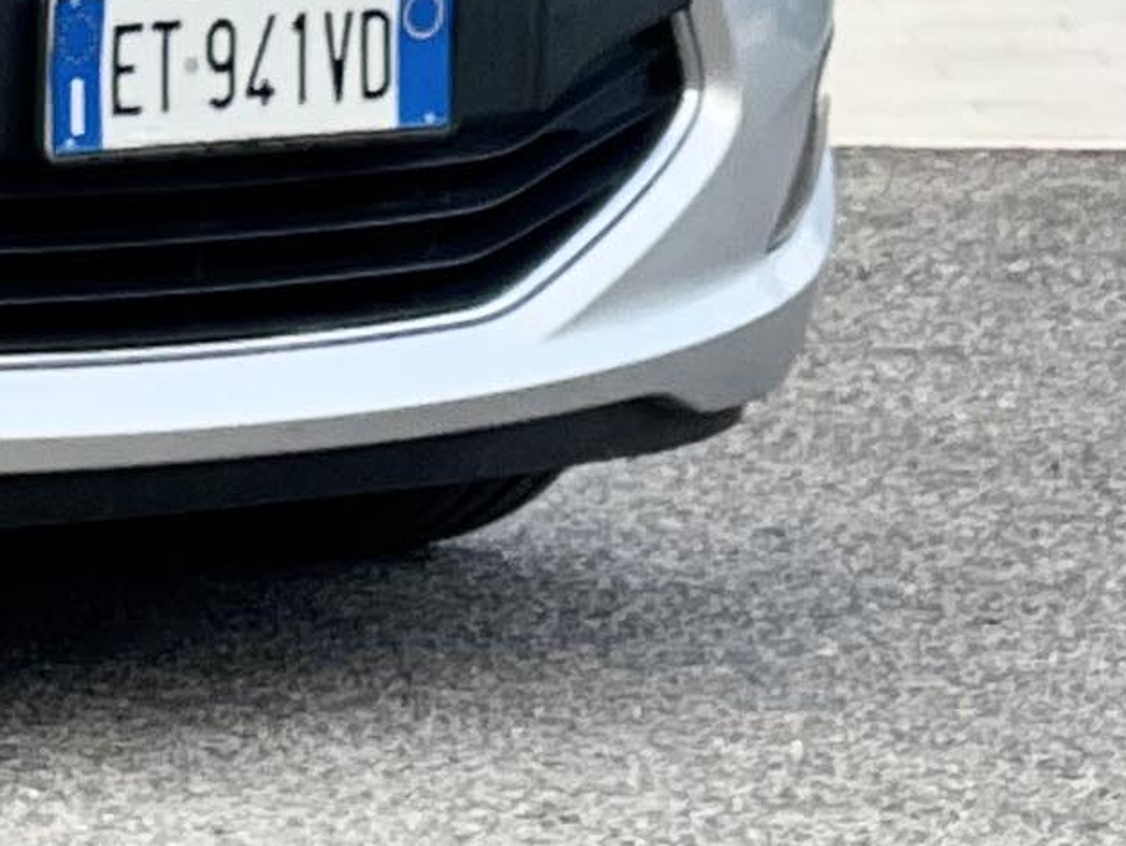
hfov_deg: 4.7
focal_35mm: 412
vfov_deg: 3.6
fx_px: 13407
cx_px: -1297
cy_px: -356
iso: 40
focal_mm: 7.5
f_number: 2.2
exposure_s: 1/121
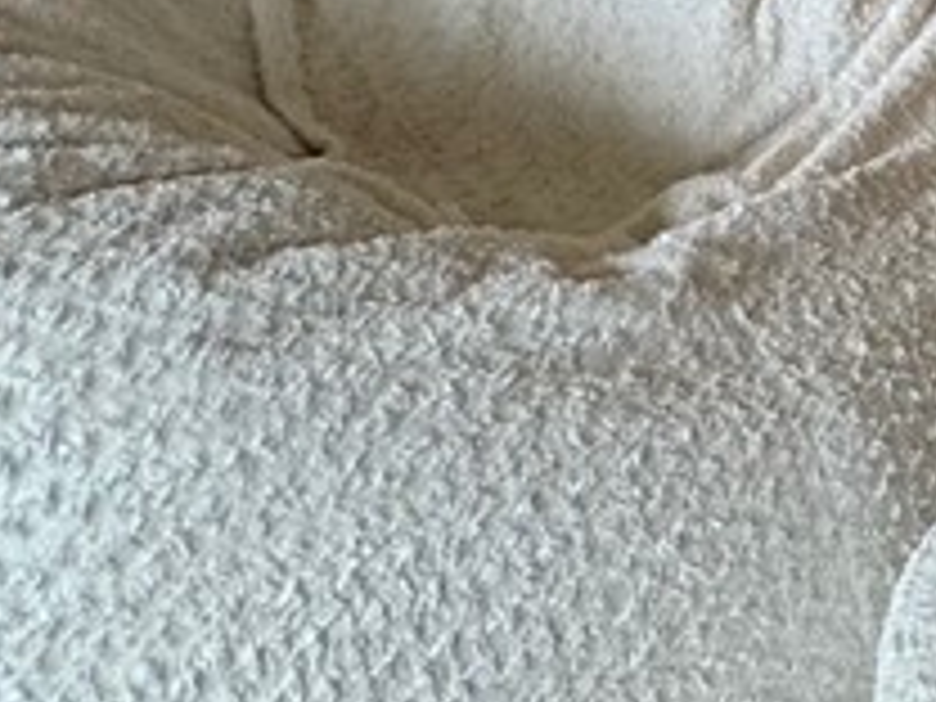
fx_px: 1866
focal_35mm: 69
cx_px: 1593
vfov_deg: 17.9
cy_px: -486
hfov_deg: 21.1
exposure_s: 1/120
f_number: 2.2
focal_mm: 2.22
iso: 200
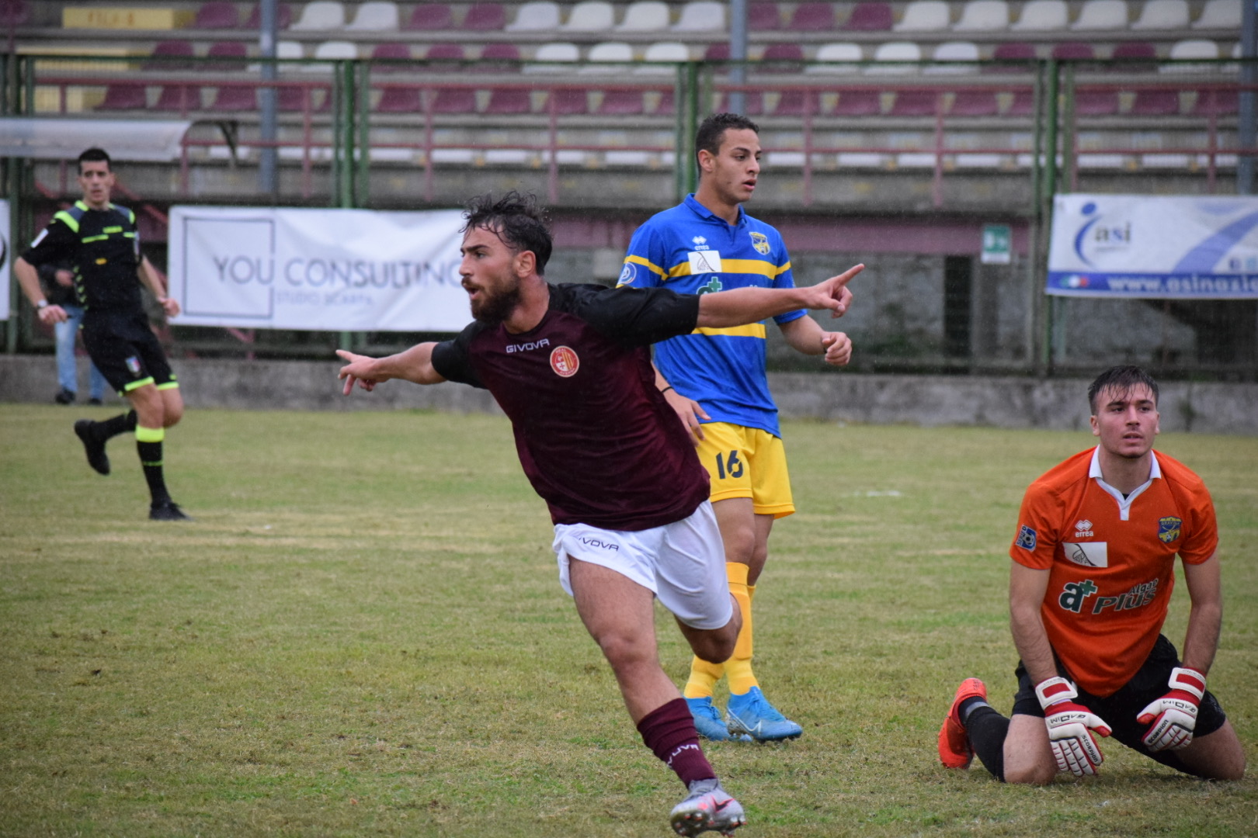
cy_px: 419
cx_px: 629
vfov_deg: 6.3
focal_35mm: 218
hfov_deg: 9.5
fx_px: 7600
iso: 3200
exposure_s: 1/800
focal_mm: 145
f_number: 4.8
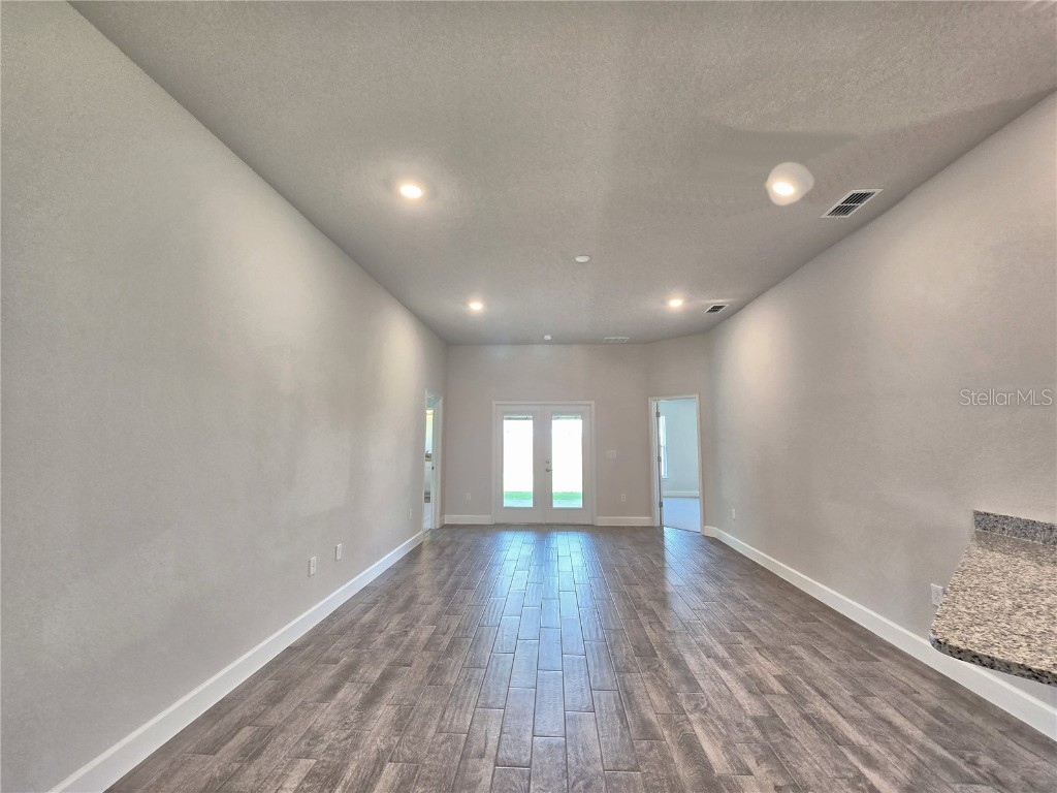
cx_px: 528
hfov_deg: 106.2
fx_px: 397
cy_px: 396
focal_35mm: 13
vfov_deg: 89.9
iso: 125
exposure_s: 1/60
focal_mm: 2.2
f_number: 2.2
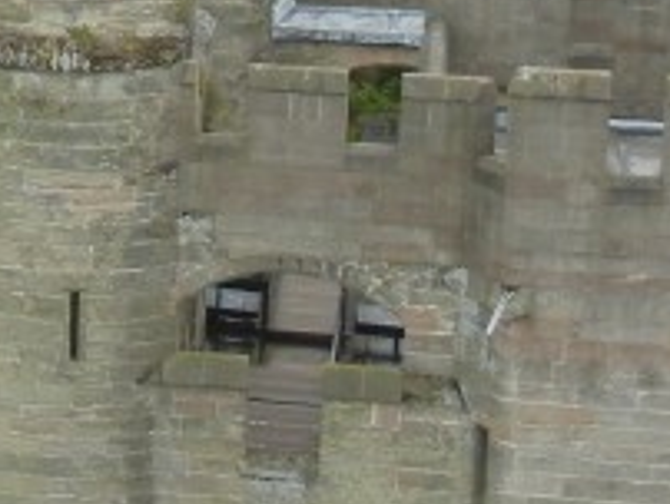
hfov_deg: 12.7
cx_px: -143
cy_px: -159
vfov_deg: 9.6
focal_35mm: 152
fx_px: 2945
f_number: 3.5
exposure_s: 1/533
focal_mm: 5.4
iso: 160
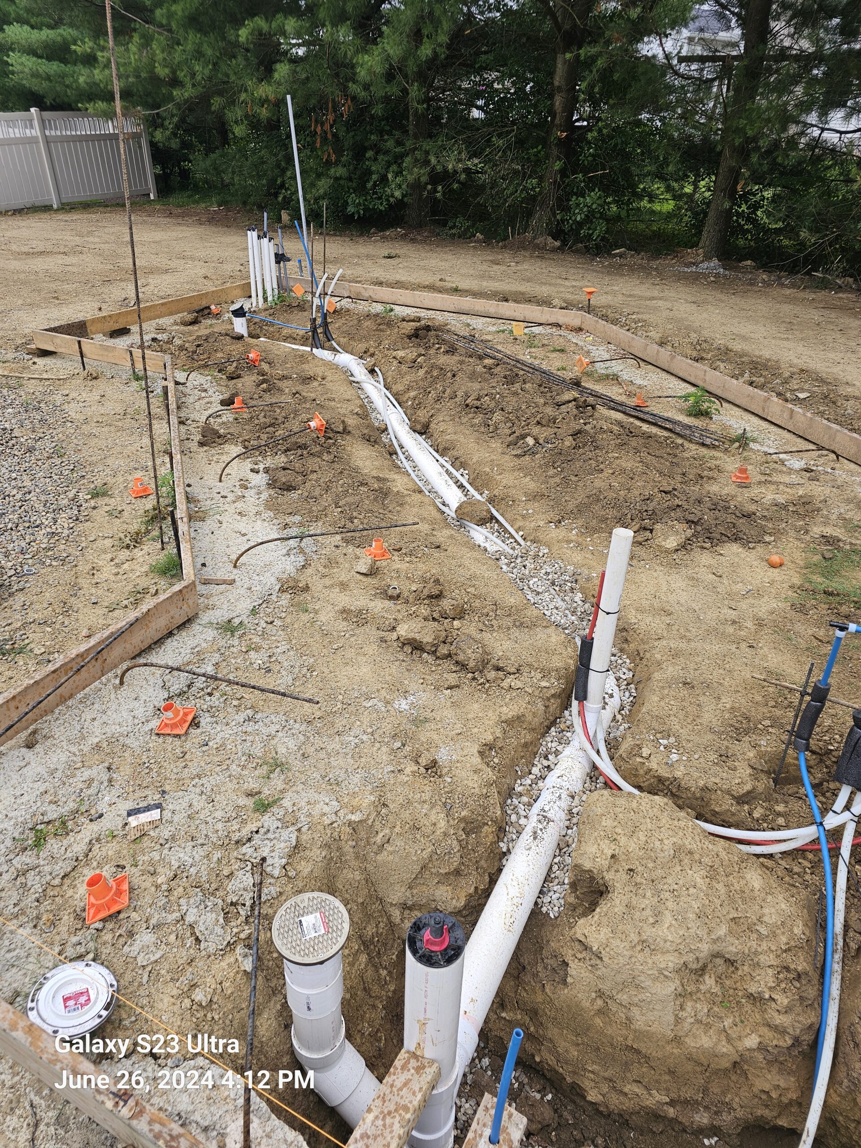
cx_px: 430
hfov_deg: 58.9
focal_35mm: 23
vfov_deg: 73.9
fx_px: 763
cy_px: 574
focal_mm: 6.3
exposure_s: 1/120
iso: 16
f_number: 1.7
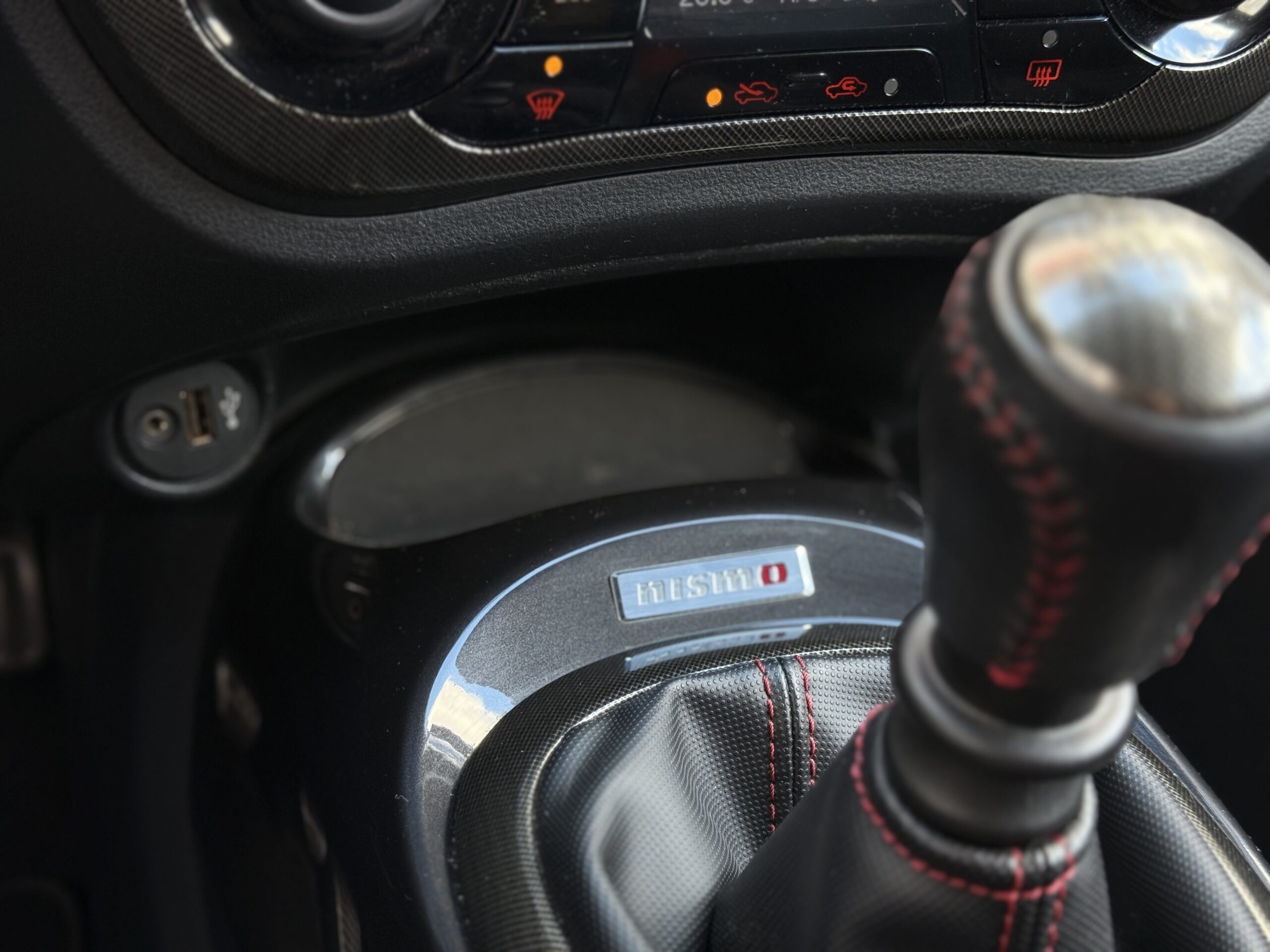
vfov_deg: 30.3
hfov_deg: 39.7
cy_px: 476
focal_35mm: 48
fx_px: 1761
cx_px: 635
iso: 100
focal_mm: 6.76
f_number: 1.78
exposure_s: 1/60
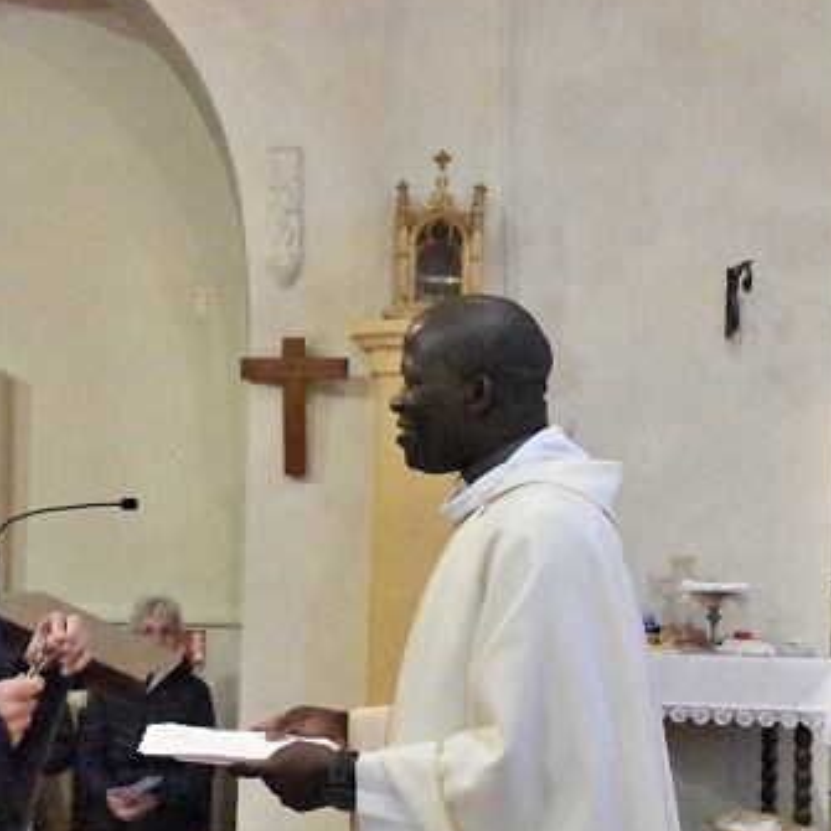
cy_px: 444
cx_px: 335
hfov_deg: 26.8
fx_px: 1738
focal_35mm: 64
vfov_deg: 26.9
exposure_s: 1/250
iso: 25600
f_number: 8
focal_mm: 28
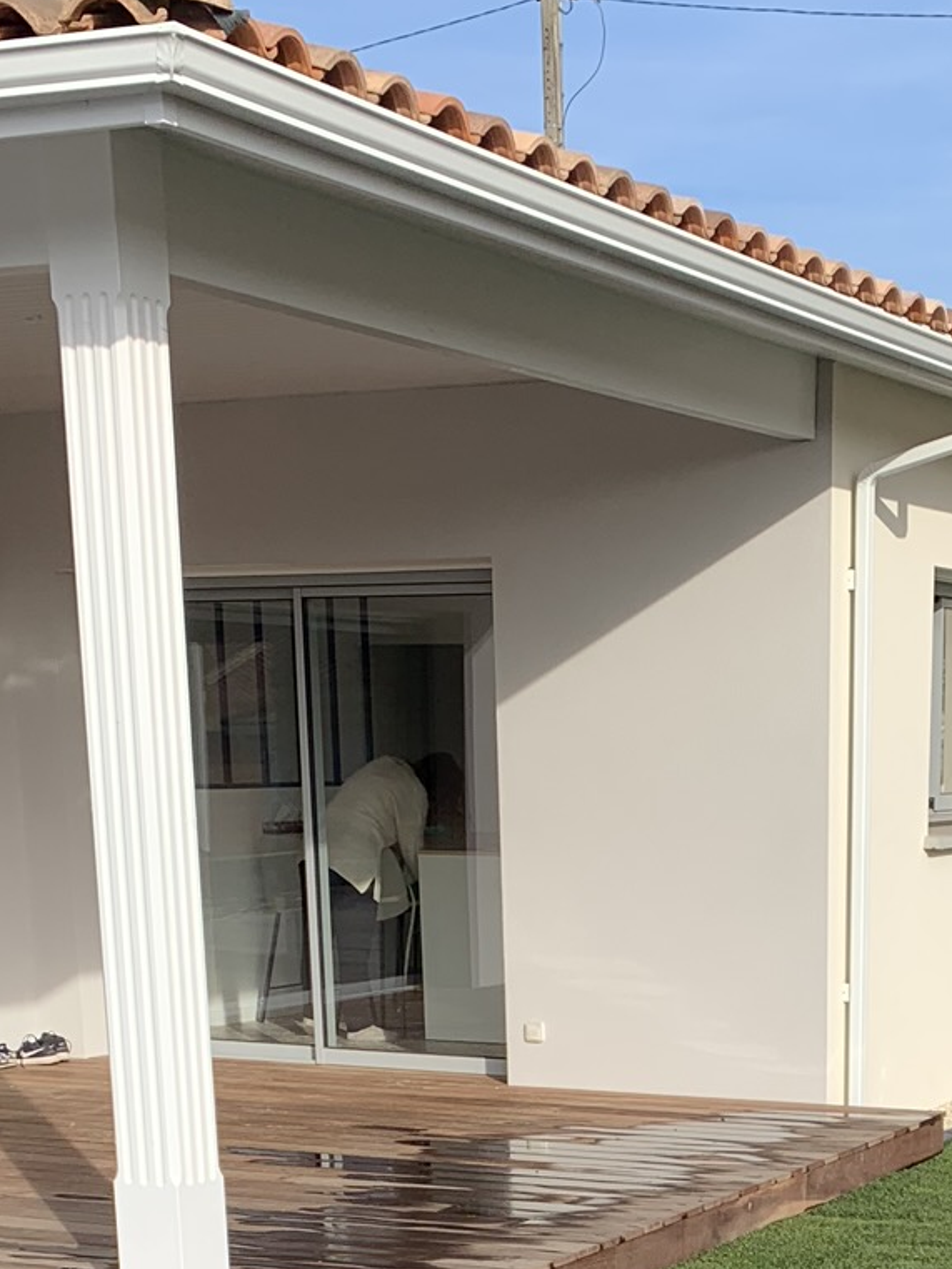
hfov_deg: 20.8
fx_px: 2566
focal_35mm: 70
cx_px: 730
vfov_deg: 25.5
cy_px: 1444
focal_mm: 4.25
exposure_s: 1/1490
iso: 25
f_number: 1.8
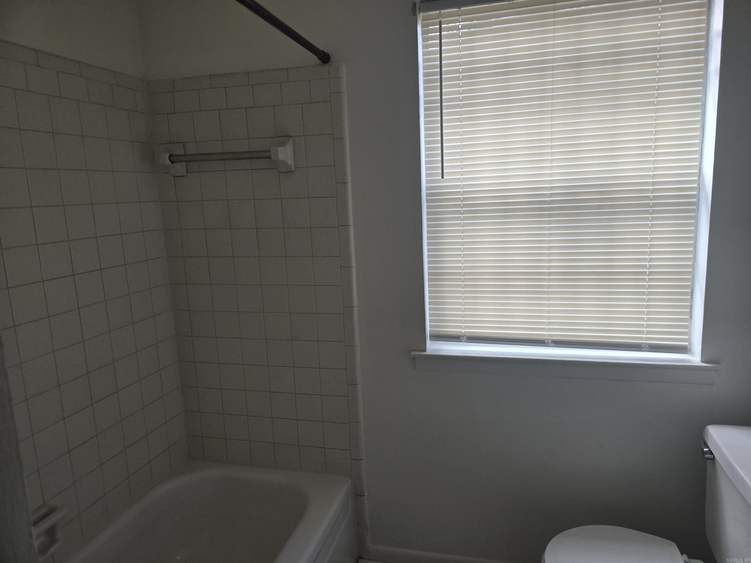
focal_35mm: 23
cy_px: 282
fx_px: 499
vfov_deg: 58.9
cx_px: 376
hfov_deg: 73.9
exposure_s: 1/120
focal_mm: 6.3
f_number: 1.7
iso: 50
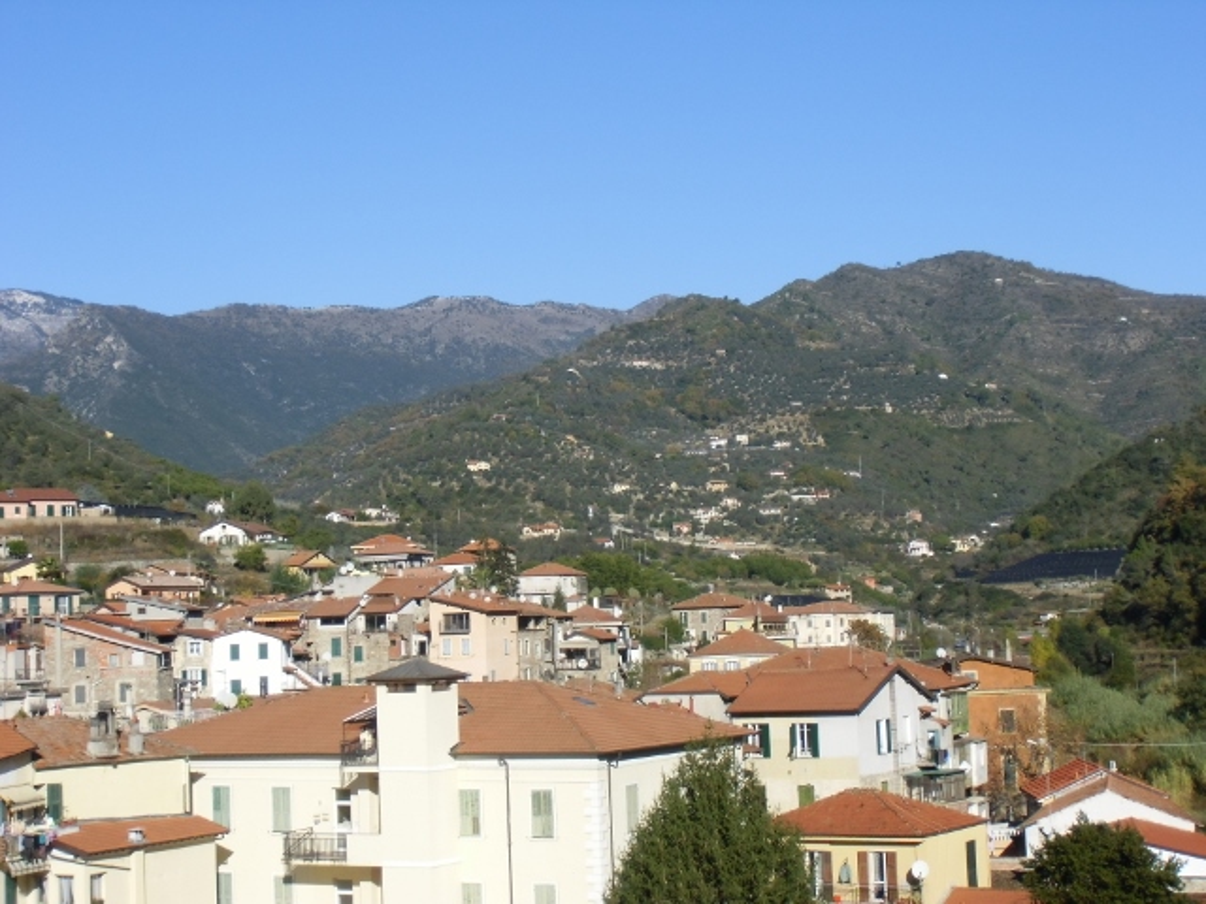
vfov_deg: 23.3
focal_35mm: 63
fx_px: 2195
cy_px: 452
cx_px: 603
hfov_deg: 30.7
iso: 64
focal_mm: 11.17
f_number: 4.6
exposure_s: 1/500
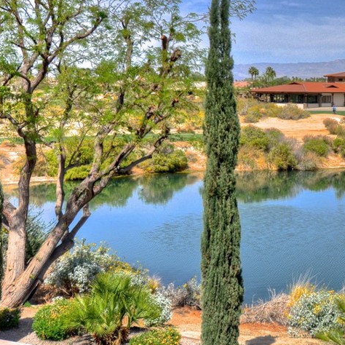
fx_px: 744
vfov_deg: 25.9
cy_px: 106
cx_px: 351
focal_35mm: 66
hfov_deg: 24.8
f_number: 6.3
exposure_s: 1/800
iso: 200
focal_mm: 24
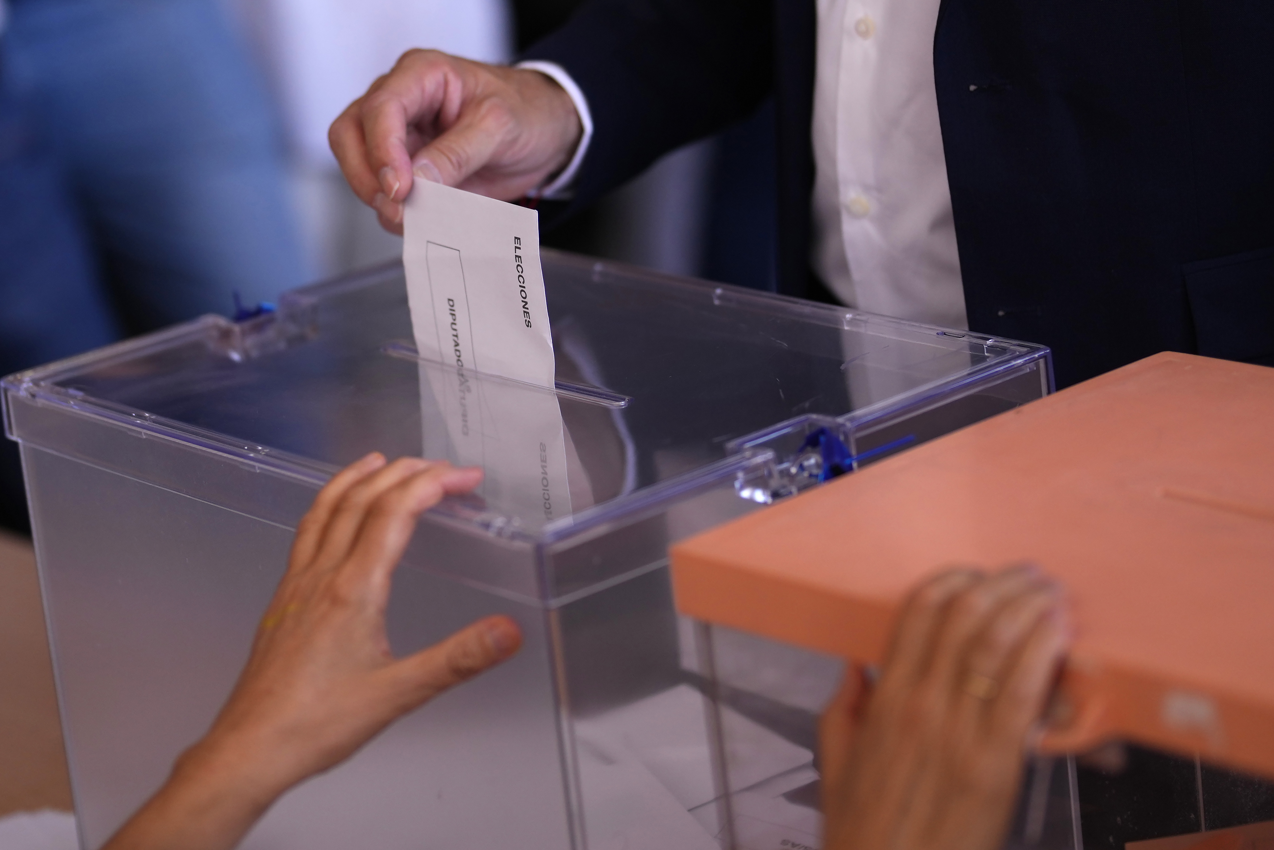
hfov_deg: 27.0
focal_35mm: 75
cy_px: 425
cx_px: 637
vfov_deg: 18.2
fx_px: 2654
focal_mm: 50
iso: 250
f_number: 1.2
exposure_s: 1/800
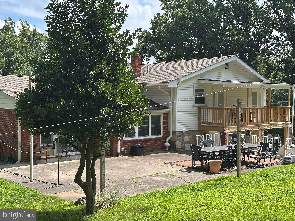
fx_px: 409
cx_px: 148
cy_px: 110
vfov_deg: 30.3
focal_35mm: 48
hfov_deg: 39.7
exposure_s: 1/1721
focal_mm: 6.86
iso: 64
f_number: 1.78
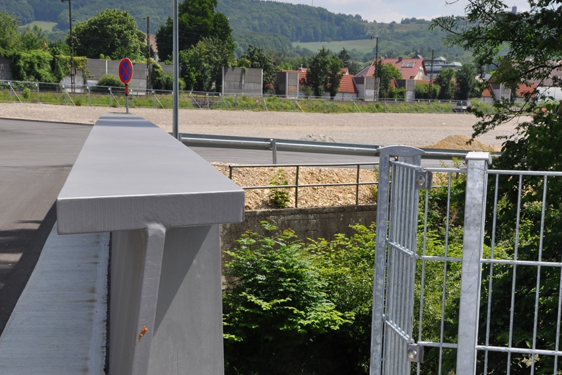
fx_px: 1343
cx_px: 281
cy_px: 341
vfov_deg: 15.7
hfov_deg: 23.6
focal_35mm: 86
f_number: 13
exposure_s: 1/200
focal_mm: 38
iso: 200
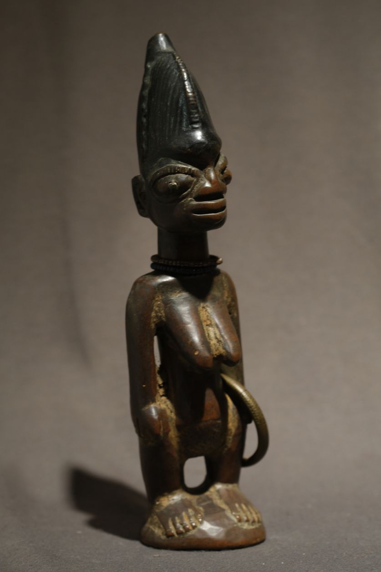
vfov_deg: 22.6
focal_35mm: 90
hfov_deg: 15.2
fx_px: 1429
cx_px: 190
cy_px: 286
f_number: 4
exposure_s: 1/56
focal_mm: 60
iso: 800
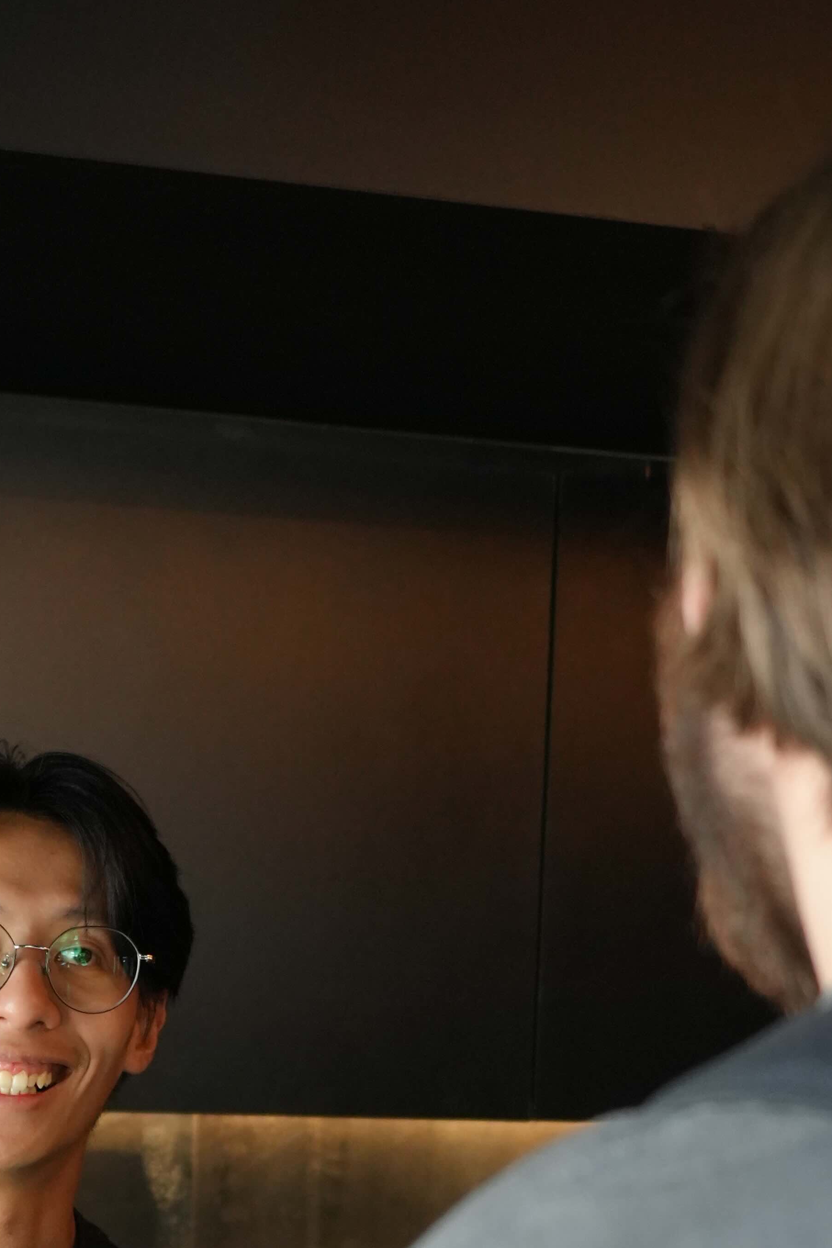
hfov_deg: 11.8
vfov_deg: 17.1
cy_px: 1340
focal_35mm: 116
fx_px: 4022
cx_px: 354
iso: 3200
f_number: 4.5
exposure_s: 1/160
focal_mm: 45
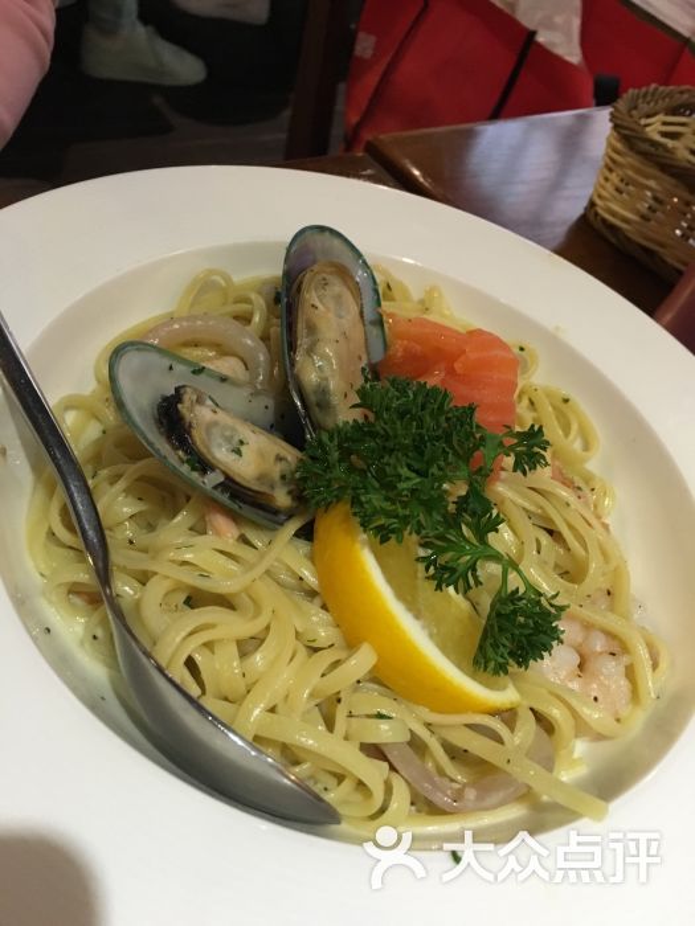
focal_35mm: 29
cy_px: 463
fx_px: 776
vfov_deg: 61.7
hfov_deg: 48.2
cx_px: 348
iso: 200
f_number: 2.2
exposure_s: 1/17
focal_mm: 4.15
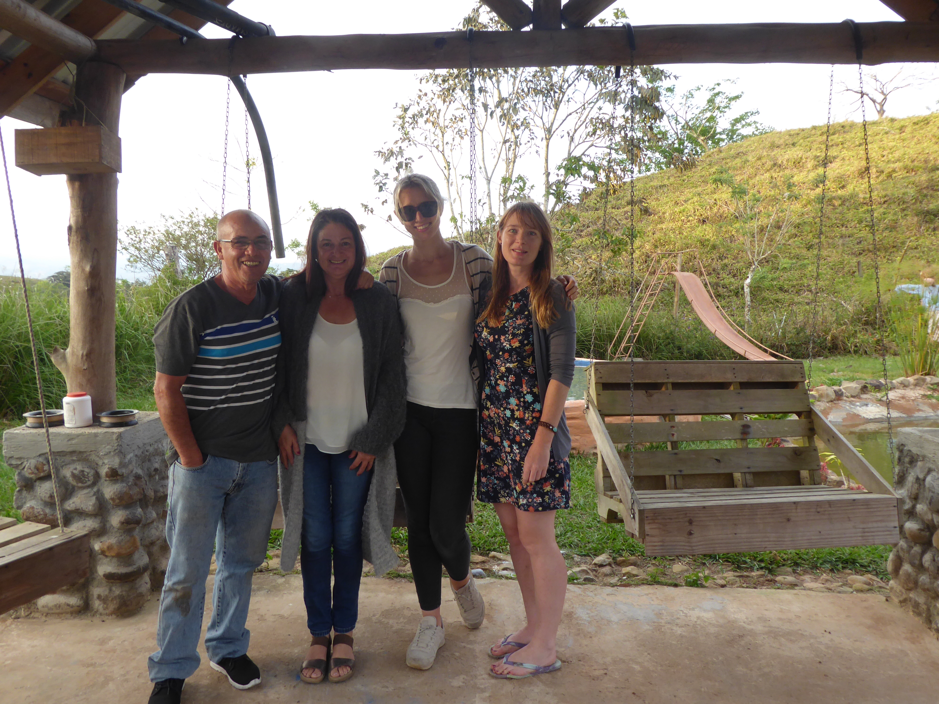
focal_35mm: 29
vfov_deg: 48.2
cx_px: 470
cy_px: 352
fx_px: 787
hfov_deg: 61.7
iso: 100
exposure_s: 1/60
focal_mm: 5
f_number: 3.5
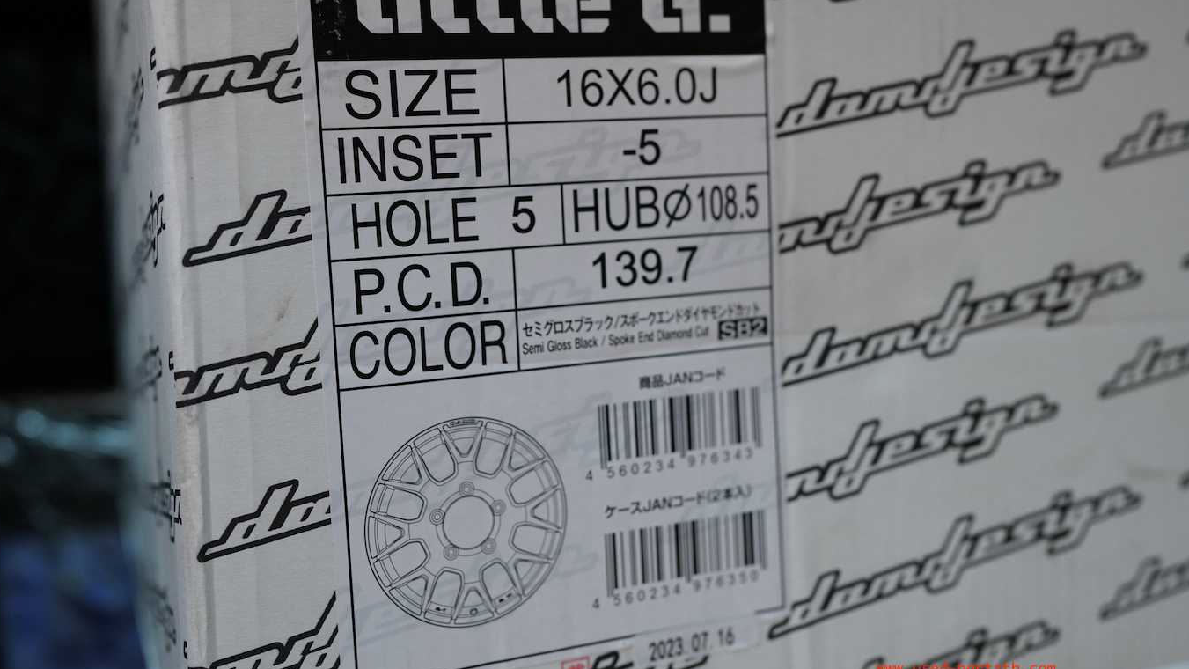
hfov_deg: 52.8
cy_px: 290
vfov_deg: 31.2
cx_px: 575
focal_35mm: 38
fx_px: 1198
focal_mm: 35
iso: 1600
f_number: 2.8
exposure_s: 1/160
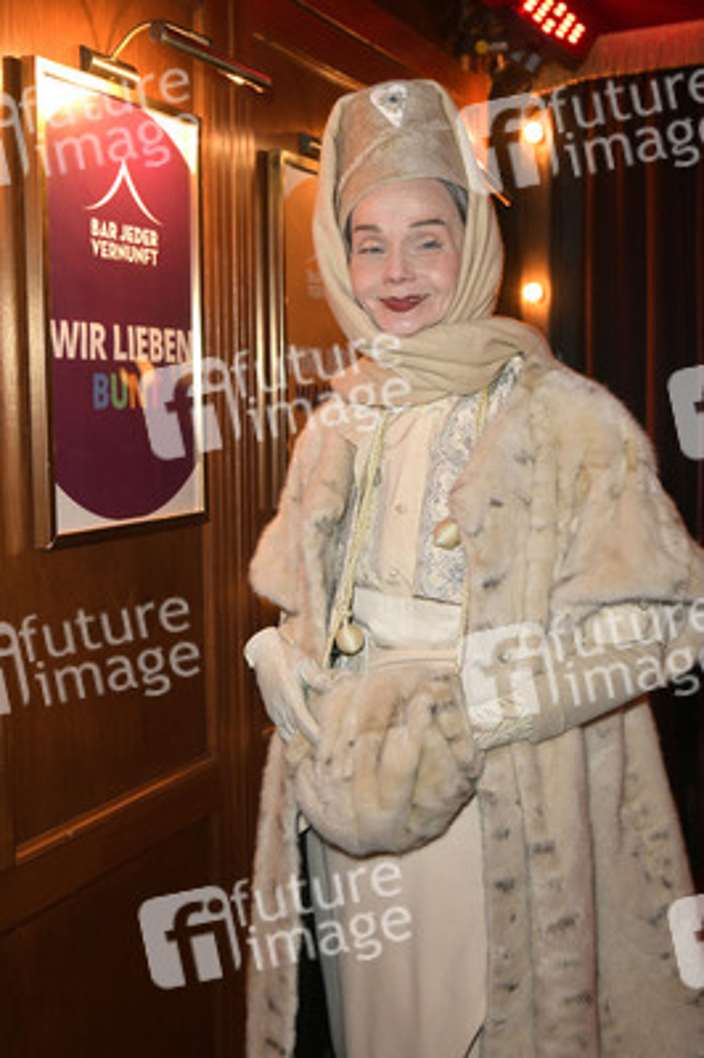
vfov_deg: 43.6
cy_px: 529
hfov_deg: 29.8
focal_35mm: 45
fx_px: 1322
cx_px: 352
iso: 2500
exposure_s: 1/250
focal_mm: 45
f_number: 6.3
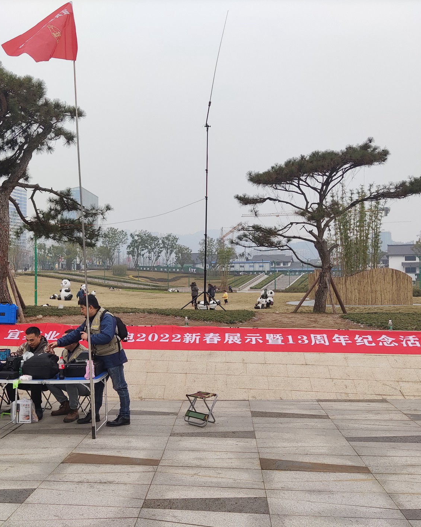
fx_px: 514
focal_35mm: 33
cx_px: 149
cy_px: 266
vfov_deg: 54.2
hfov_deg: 44.1
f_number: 1.79
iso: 50
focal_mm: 4.71
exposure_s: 1/930
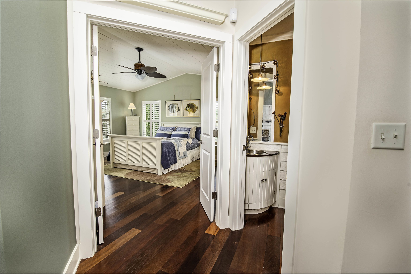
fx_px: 171
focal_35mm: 15
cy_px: 137
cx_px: 206
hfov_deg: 100.4
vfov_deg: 77.3
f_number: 5.6
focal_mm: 15
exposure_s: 1/200
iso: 320
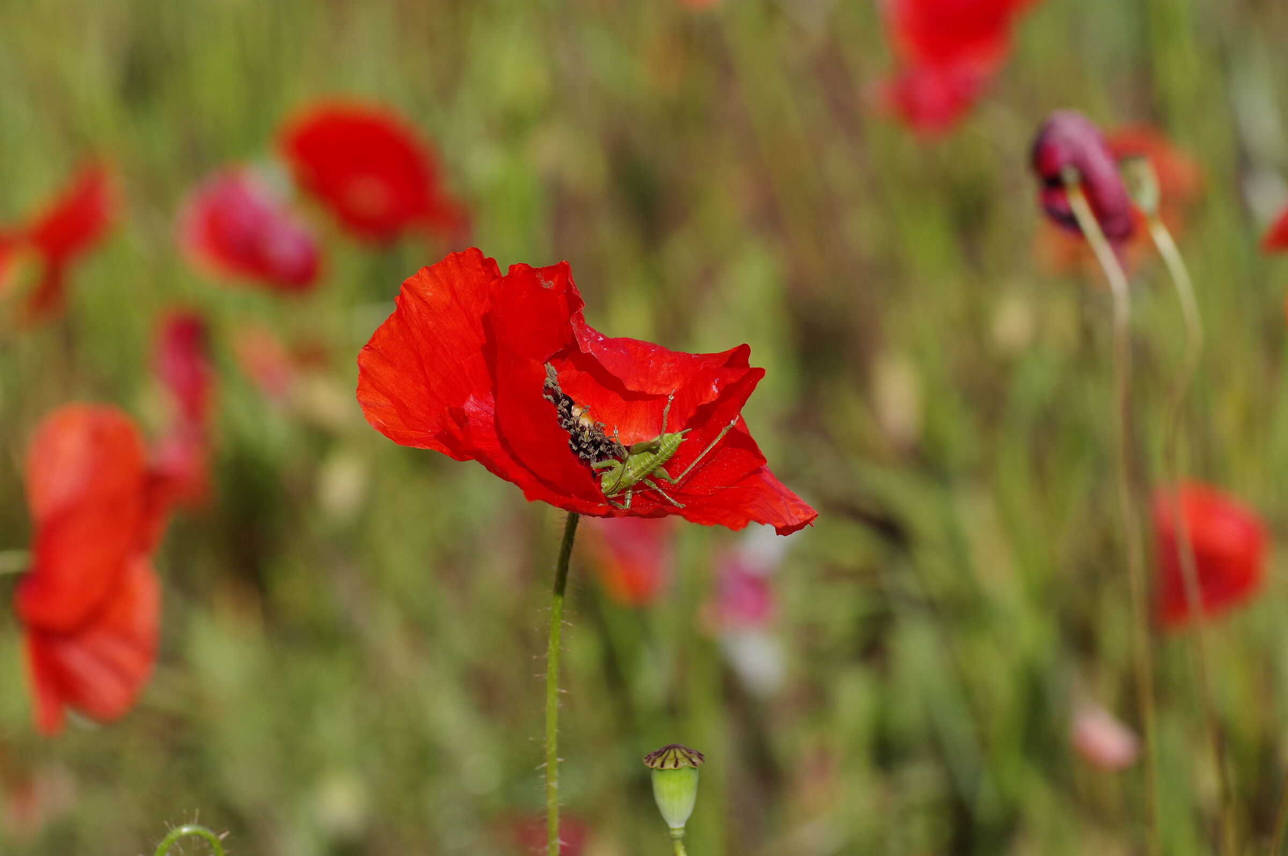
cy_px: 428
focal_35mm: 128
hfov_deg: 16.1
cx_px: 644
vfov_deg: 10.7
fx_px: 4558
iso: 400
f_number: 5
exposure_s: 1/800
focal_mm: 85
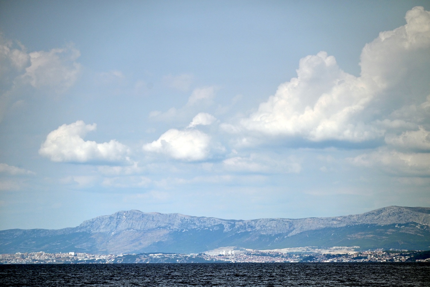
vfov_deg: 8.3
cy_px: 144
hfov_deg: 12.4
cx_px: 215
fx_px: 1971
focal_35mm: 165
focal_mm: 165
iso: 250
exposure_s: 1/6400
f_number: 5
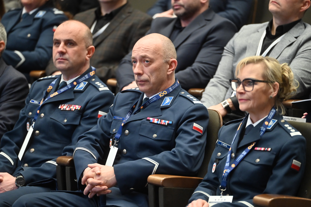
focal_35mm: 140
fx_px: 1209
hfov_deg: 14.7
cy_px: 104
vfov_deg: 9.8
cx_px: 156
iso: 2800
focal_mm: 140
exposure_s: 1/400
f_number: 2.8
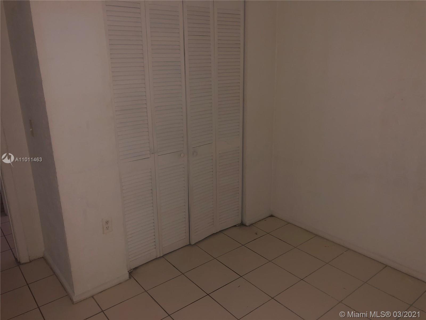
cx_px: 213
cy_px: 160
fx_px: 345
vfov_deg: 49.7
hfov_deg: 63.4
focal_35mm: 28
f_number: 1.8
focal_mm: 4
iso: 80
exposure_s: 1/12
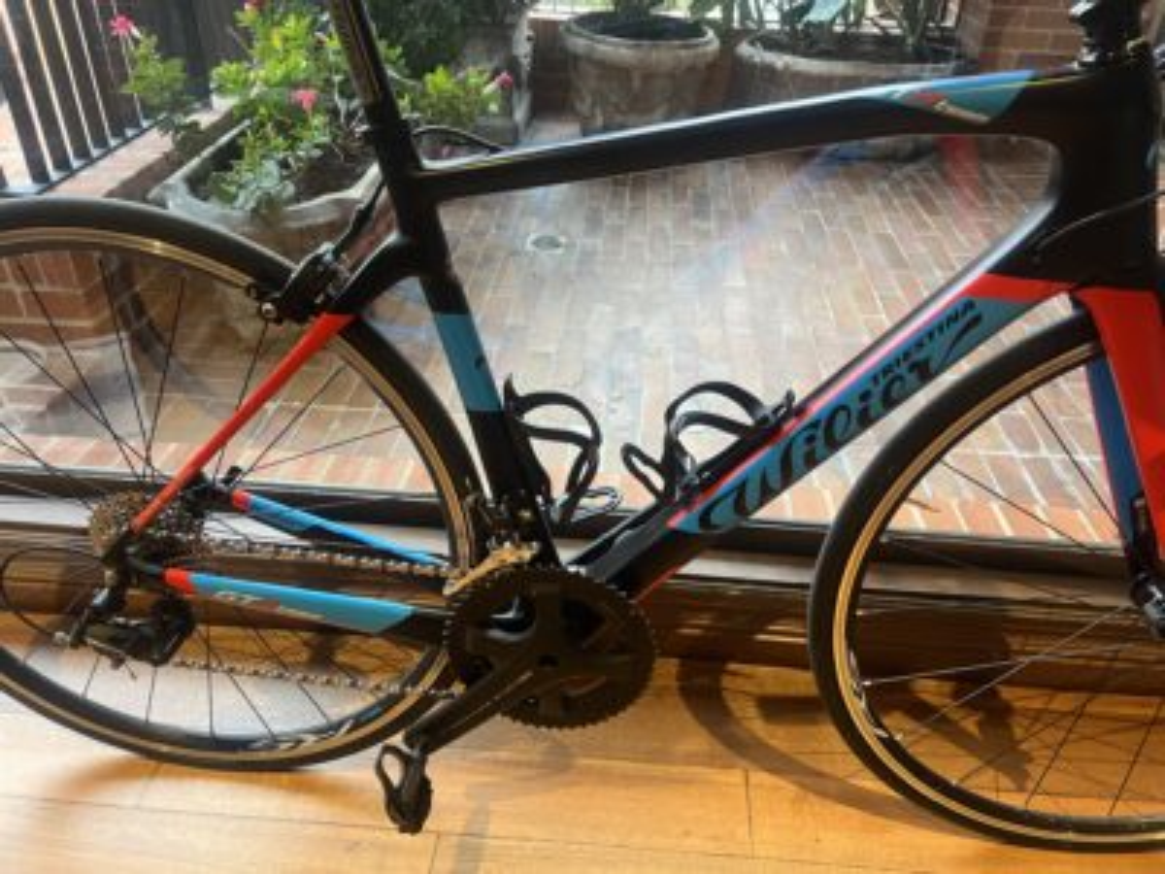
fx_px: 875
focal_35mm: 26
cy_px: 437
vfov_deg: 53.1
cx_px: 582
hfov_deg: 67.3
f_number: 1.5
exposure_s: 1/60
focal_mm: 5.7
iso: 320
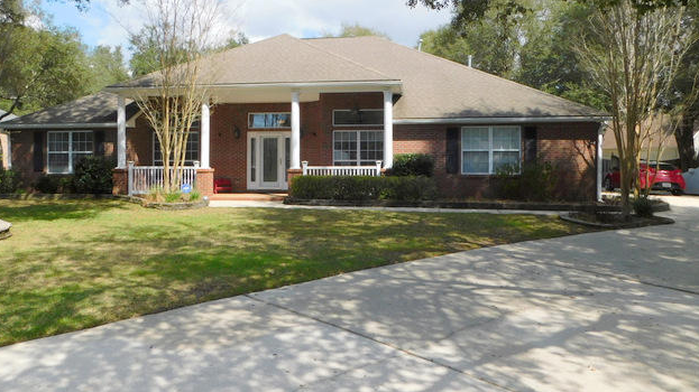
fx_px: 519
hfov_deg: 67.9
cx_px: 344
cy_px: 160
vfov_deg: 41.3
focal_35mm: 28
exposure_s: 1/1500
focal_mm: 4.5
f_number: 3.1
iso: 125
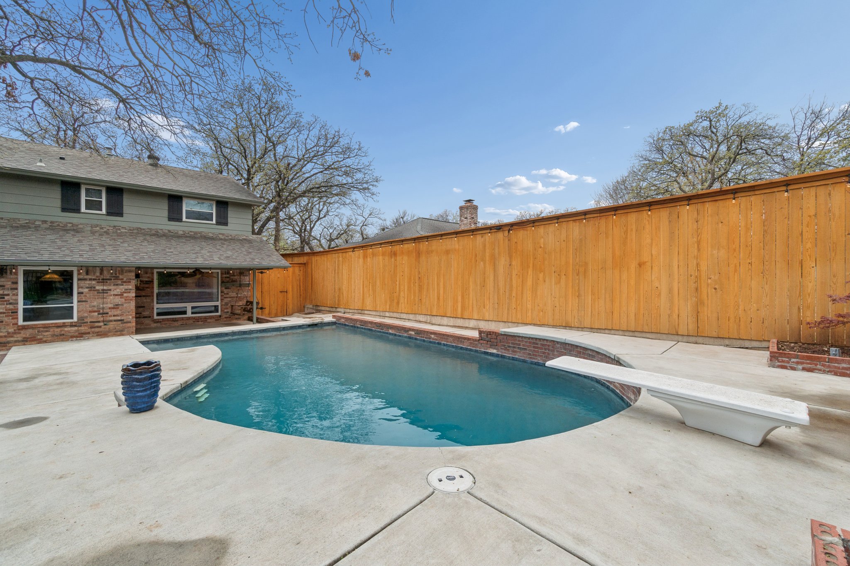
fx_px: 354
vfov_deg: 77.3
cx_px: 425
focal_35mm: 15
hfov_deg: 100.4
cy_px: 283
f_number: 8
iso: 100
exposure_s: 1/200
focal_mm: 10
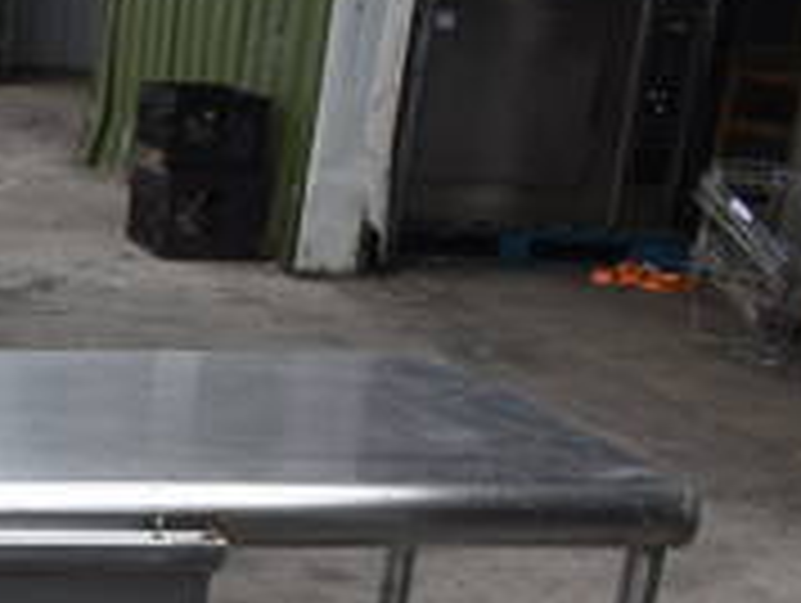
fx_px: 2062
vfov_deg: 15.6
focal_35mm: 89
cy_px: 850
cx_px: -432
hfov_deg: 19.0
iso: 200
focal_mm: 18
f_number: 8
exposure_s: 1/500
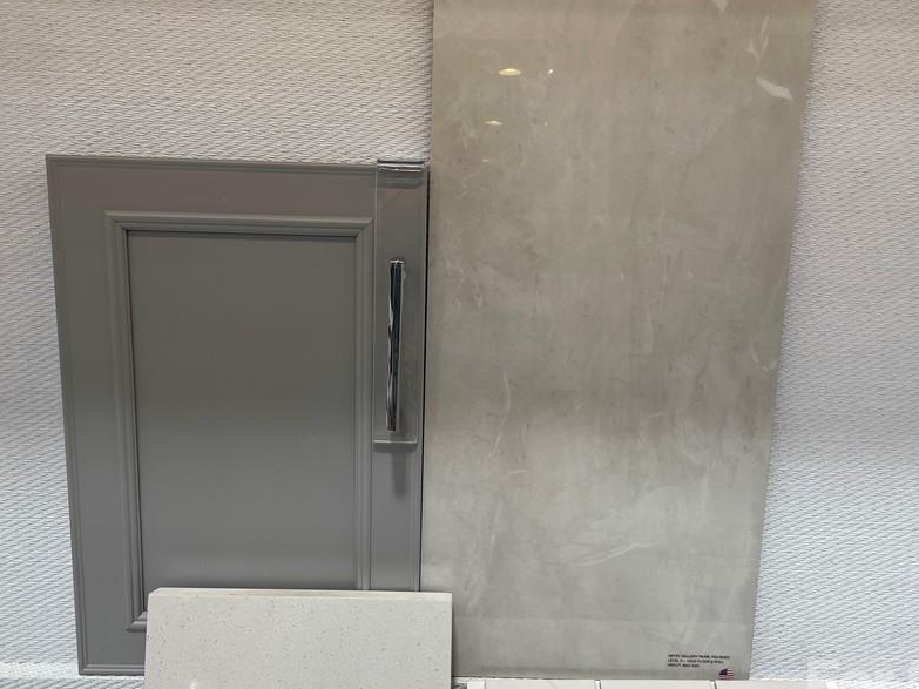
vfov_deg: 41.7
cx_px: 442
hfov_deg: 54.0
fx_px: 903
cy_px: 379
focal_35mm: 34
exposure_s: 1/177
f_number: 1.6
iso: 32
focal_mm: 4.2
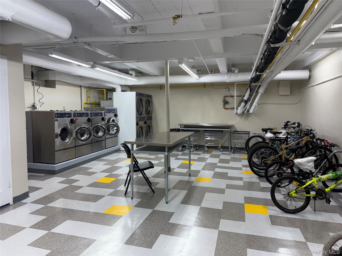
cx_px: 171
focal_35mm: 24
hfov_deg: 71.6
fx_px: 237
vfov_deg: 56.8
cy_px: 128
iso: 200
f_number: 1.78
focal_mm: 6.76
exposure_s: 1/236
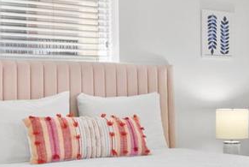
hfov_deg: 22.1
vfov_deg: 17.3
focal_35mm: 79
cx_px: 352
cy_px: 66
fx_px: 547
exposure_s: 1/15
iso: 2500
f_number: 8
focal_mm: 16
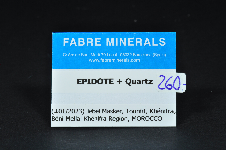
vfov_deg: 15.1
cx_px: 113
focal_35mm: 90
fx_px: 564
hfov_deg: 22.6
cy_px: 75
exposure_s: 1/2.5
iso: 250
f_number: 25
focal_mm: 60
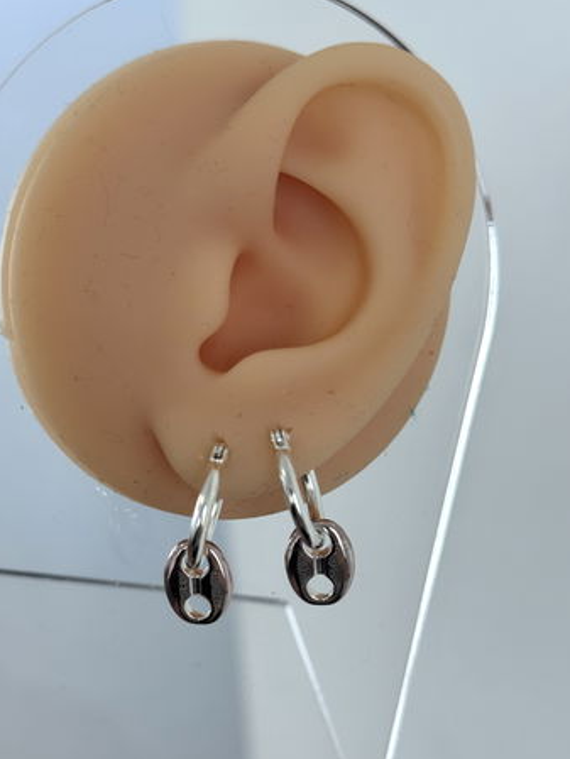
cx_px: 255
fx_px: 1251
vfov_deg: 33.7
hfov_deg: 25.7
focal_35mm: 57
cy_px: 447
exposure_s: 1/100
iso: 125
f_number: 1.78
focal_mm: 6.76
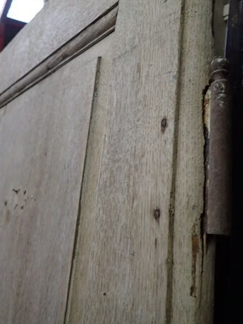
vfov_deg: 52.3
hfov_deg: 40.7
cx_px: 131
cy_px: 133
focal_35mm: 35
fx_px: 327
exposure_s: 1/50
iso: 200
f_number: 2
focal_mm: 4.5
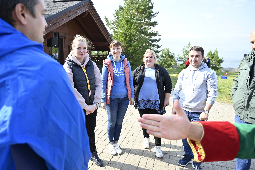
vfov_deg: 53.1
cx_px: 128
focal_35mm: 24
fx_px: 170
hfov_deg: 73.8
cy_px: 85
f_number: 4
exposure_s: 1/400
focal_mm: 24
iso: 160
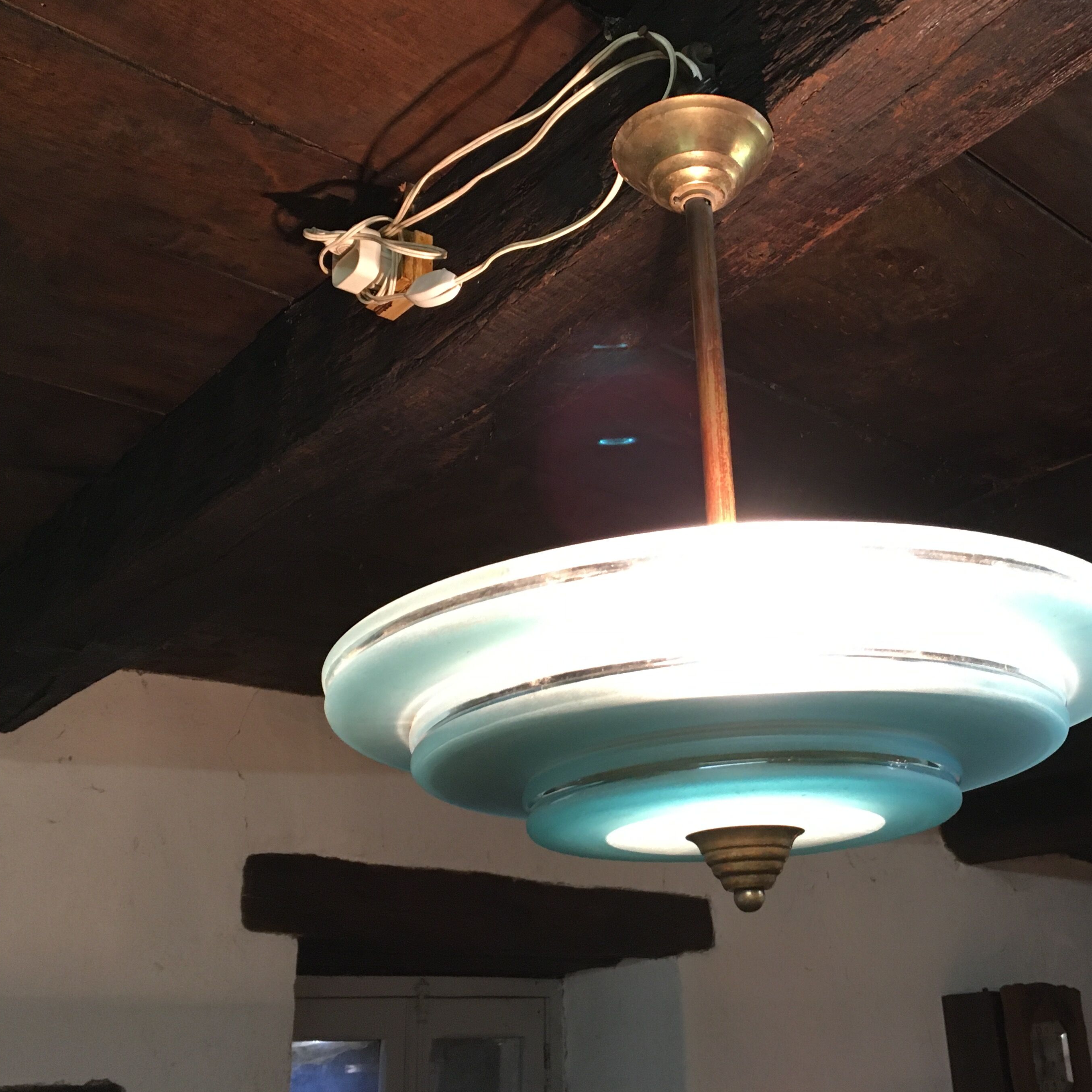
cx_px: 682
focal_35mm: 38
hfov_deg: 43.5
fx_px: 1356
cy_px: 500
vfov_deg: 43.8
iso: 200
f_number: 2.2
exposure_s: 1/33
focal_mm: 4.15
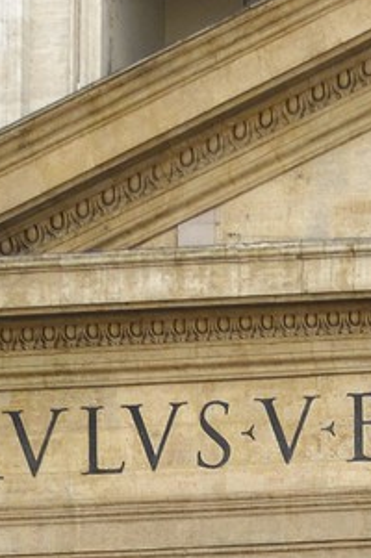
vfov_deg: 2.6
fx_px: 12115
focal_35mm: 782
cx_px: 679
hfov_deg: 1.8
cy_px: 1186
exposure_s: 1/160
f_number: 4.5
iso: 100
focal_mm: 98
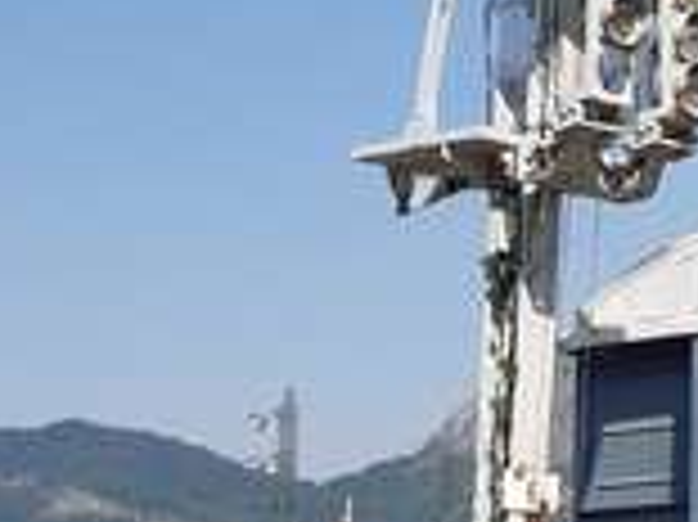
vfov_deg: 11.5
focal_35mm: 129
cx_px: 1324
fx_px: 2599
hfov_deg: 13.5
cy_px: 234
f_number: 1.7
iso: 40
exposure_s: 1/1980
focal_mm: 3.92
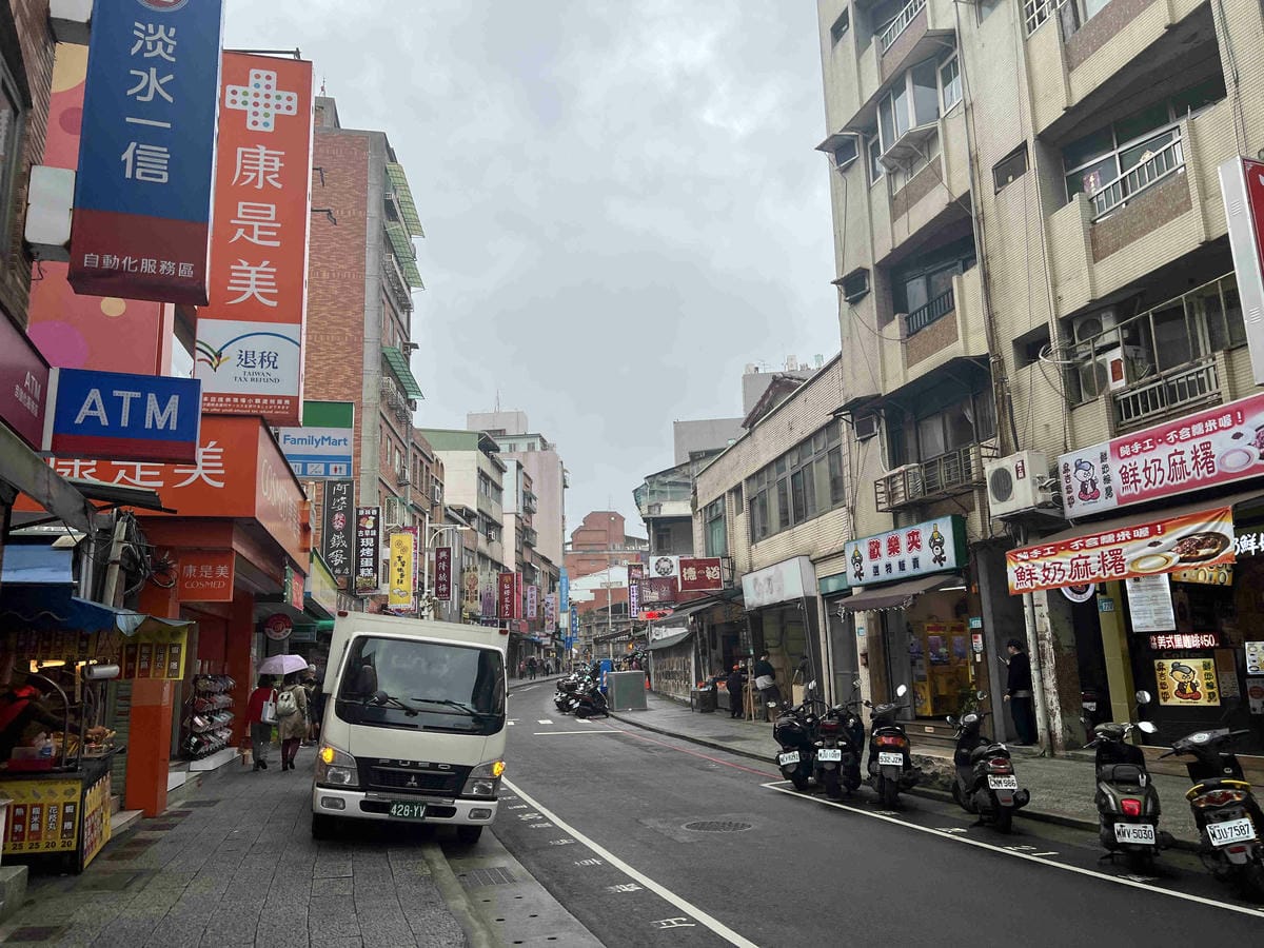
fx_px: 949
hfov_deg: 67.3
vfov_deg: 53.1
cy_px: 474
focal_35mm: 26
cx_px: 632
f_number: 1.5
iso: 50
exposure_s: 1/1183
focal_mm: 5.7
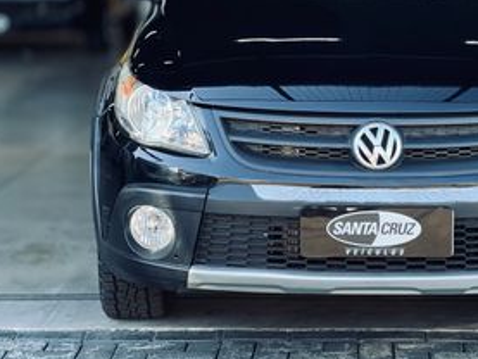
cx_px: 368
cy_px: 78
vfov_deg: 11.3
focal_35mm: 131
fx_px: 1810
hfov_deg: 15.0
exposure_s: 1/121
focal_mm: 9
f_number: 2.8
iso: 200
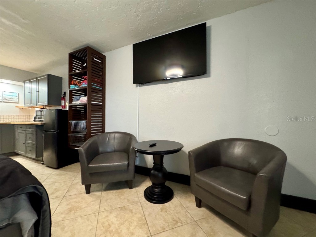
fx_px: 128
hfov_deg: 102.1
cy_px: 118
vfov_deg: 85.7
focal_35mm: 14
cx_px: 158
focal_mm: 2.22
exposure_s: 1/60
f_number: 2.2
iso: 800
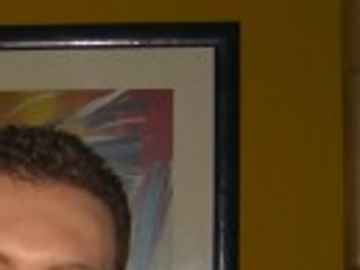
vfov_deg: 8.0
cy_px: 532
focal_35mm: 177
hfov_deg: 10.7
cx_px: -193
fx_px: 1842
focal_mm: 7.9
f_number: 2.8
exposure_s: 1/60
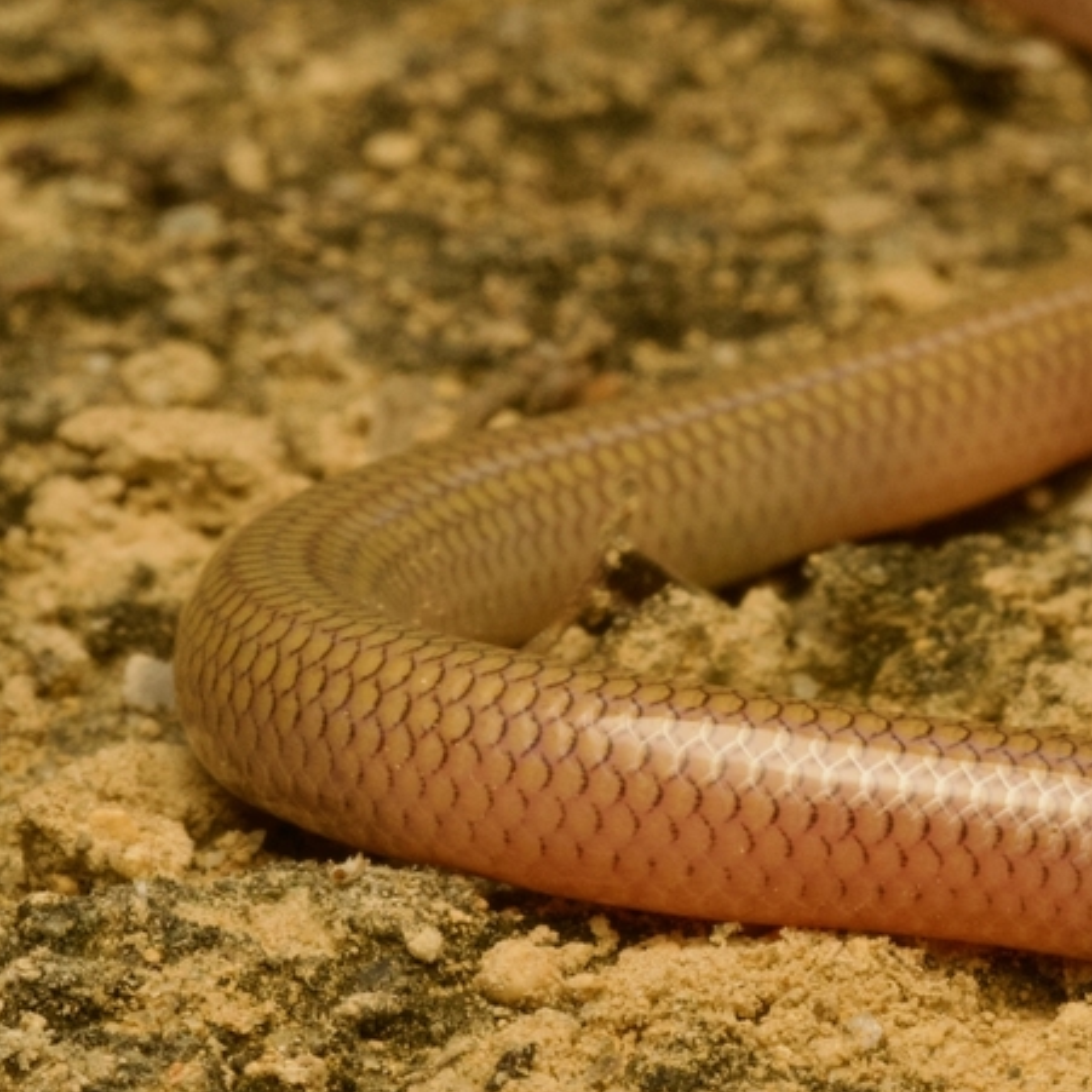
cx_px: 1186
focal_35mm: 268
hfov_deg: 6.5
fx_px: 9565
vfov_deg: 6.5
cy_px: 328
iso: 400
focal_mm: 60
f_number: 16
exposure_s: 1/60
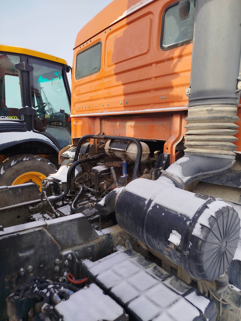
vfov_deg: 71.6
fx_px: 223
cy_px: 160
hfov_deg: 56.8
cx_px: 120
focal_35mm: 24
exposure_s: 1/486
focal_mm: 5.31
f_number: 1.7
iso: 50
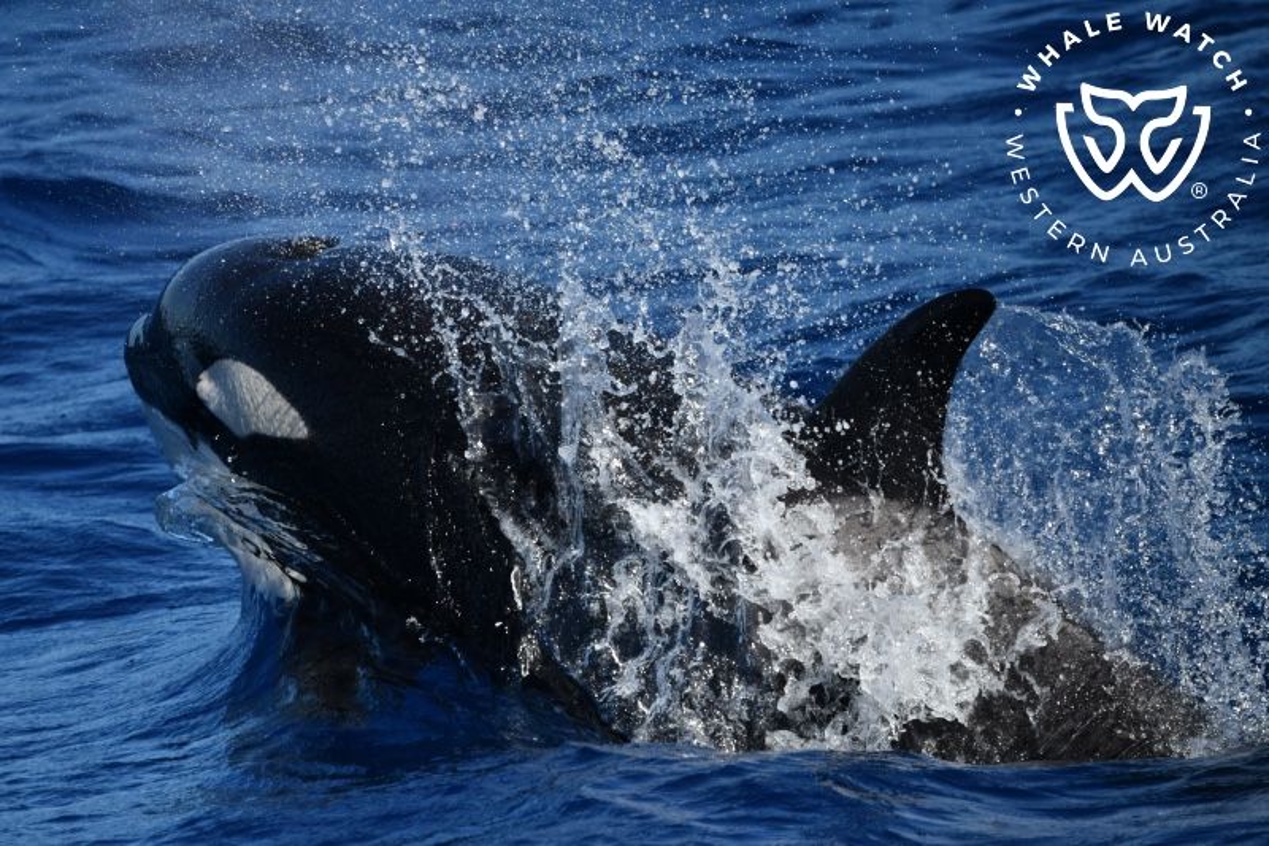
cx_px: 634
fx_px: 15858
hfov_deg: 4.6
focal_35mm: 450
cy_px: 423
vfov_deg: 3.1
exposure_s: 1/8000
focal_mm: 450
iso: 1000
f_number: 6
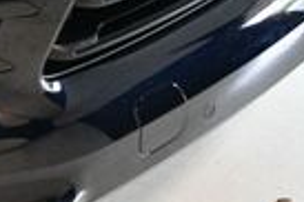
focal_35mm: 168
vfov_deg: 7.8
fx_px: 1417
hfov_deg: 10.8
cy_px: -180
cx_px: -379
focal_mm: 24
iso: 2000
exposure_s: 1/125
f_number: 3.8
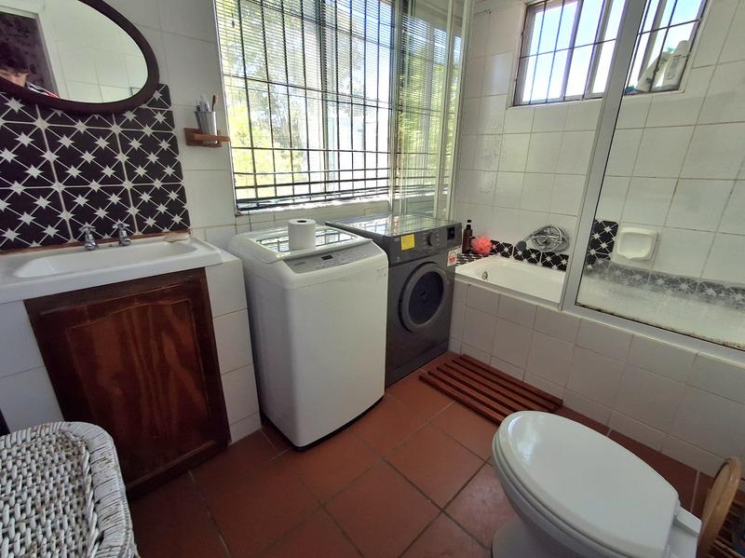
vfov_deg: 78.0
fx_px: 344
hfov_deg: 94.5
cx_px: 372
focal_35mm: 16
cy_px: 279
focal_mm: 1.64
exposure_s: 1/100
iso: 40
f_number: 2.2
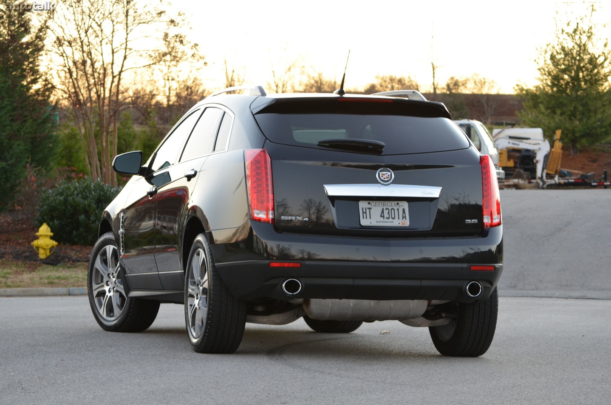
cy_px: 202
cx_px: 306
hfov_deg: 15.9
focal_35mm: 129
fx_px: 2185
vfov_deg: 10.6
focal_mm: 86
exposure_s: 1/30
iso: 640
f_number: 9
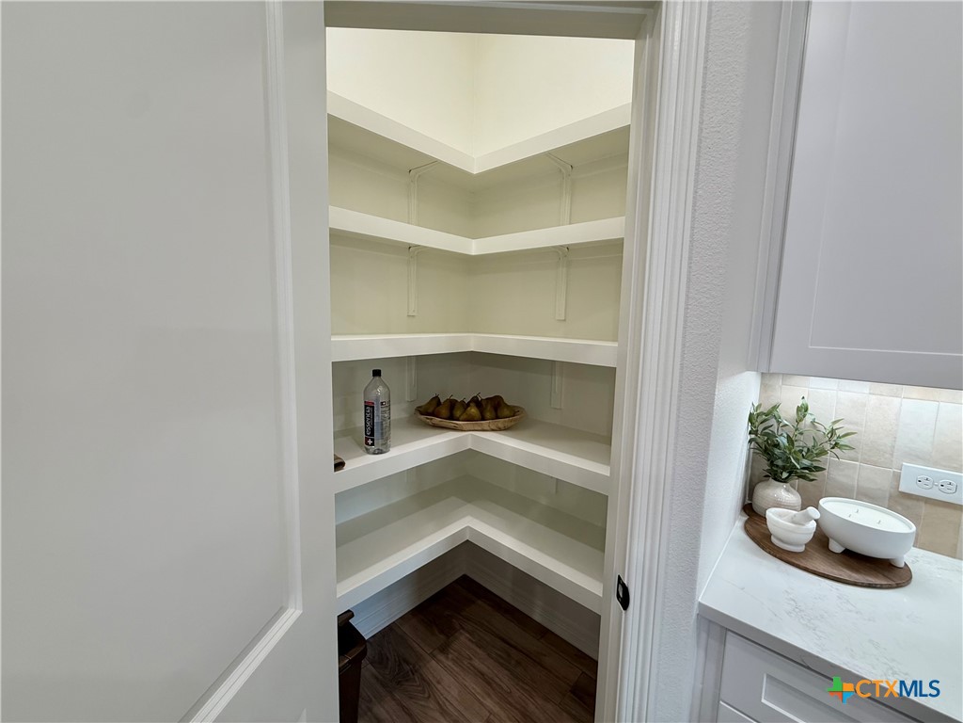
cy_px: 362
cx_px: 482
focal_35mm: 14
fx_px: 389
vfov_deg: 85.7
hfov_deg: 102.1
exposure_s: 1/120
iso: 160
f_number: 2.2
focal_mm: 2.22
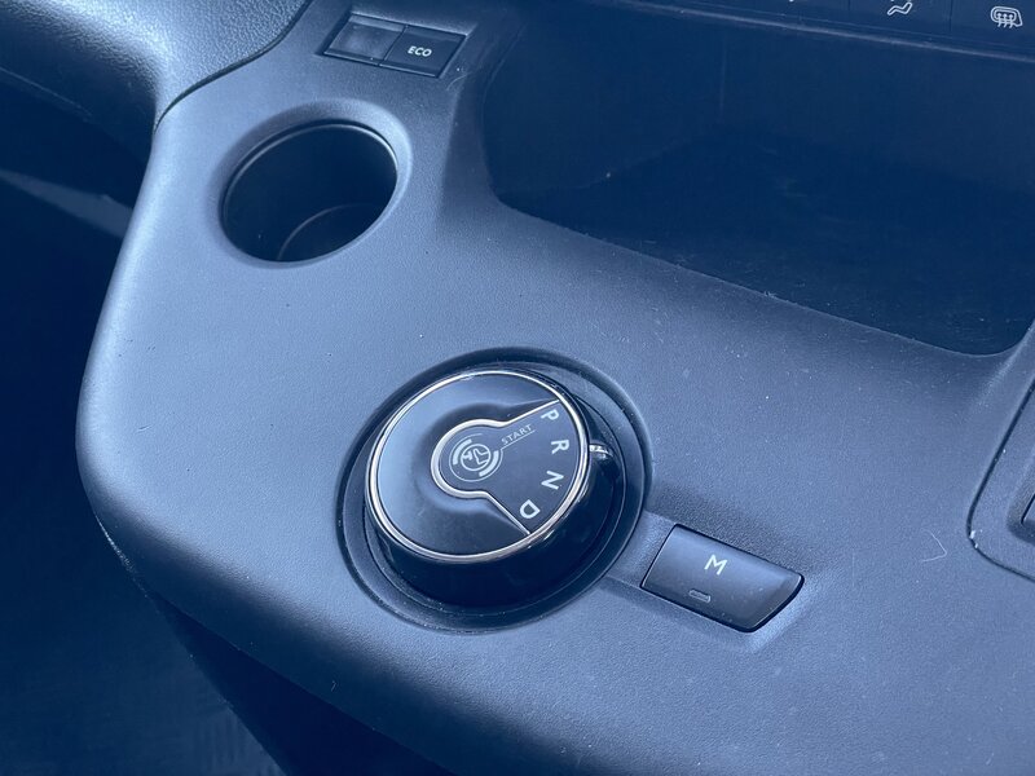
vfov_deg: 28.0
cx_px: 518
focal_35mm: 52
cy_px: 388
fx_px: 1555
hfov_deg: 36.8
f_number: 2
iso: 320
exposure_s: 1/60
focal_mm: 6
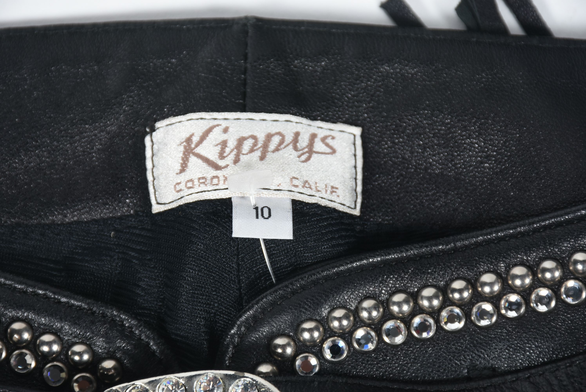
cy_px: 196
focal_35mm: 210
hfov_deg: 9.8
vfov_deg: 6.6
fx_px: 3421
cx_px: 293
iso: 320
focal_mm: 140
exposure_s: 1/125
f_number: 10
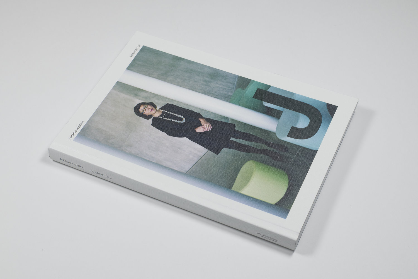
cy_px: 140
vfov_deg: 24.6
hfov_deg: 36.2
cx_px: 209
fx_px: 639
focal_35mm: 55
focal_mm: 50
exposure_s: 1/125
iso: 280
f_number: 8
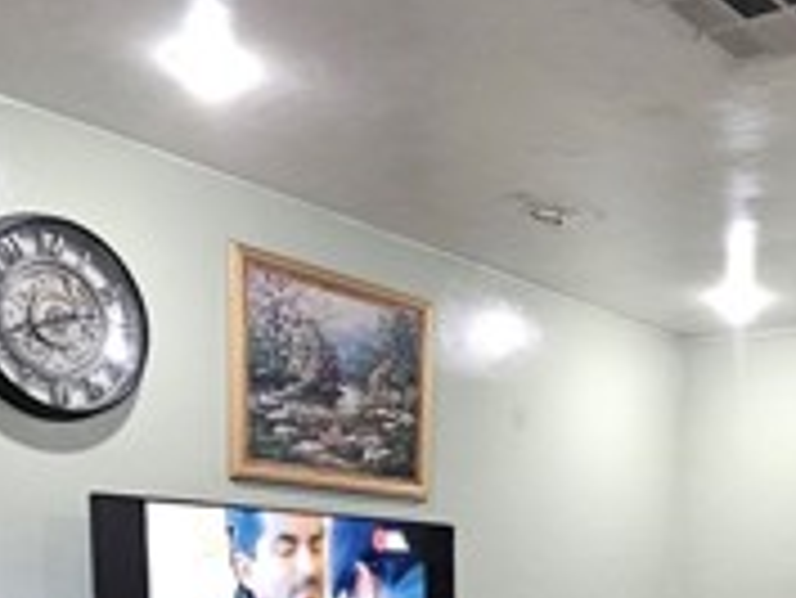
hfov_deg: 39.0
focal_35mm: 47
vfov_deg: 26.9
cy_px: 737
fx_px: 1082
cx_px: 625
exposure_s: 1/30
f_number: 2.2
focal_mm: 2.2
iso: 400
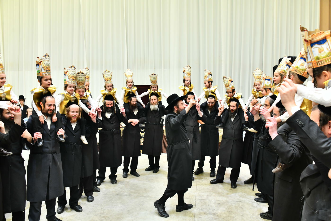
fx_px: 257
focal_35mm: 28
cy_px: 110
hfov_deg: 65.5
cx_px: 166
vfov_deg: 46.4
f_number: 5.6
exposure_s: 1/200
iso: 1600
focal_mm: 28
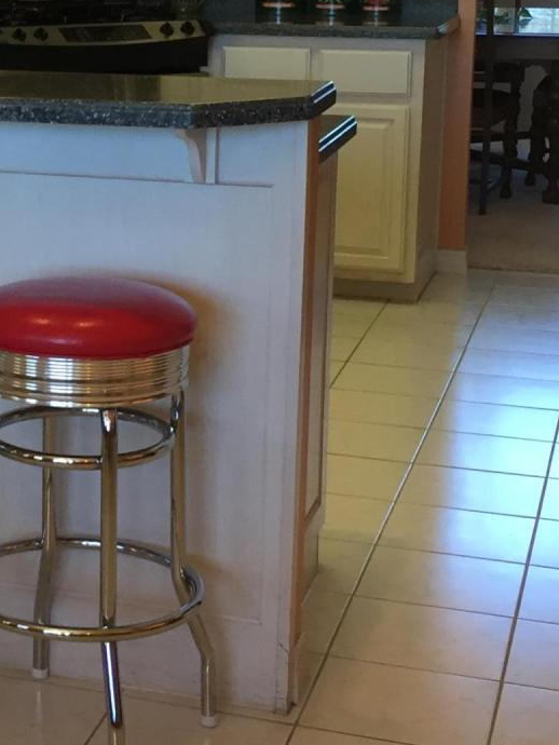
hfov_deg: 17.0
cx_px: -72
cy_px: 184
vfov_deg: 23.0
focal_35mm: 84
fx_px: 1808
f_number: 2.2
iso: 32
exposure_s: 1/30
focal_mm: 4.15
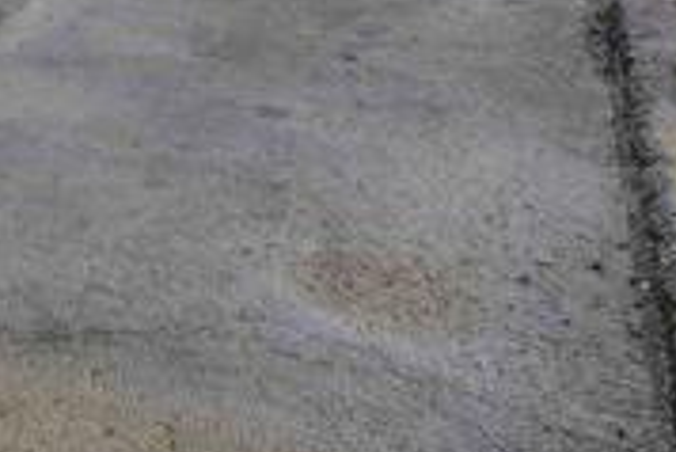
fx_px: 1297
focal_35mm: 69
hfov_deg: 22.9
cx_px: -372
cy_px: -378
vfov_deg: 16.4
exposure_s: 1/50
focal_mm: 12
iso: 800
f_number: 5.6
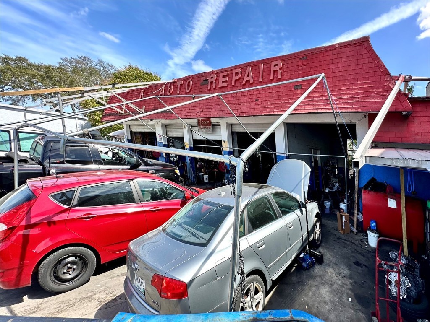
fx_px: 174
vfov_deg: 85.7
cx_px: 215
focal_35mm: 14
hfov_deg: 102.1
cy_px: 161
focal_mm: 2.2
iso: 40
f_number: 2.2
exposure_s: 1/578
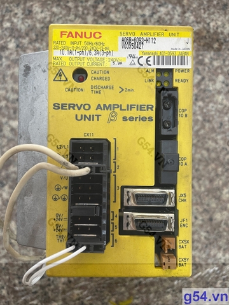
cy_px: 152
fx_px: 229
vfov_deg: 67.3
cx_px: 114
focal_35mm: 26
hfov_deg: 53.1
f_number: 1.6
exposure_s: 1/50
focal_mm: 4.2
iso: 125
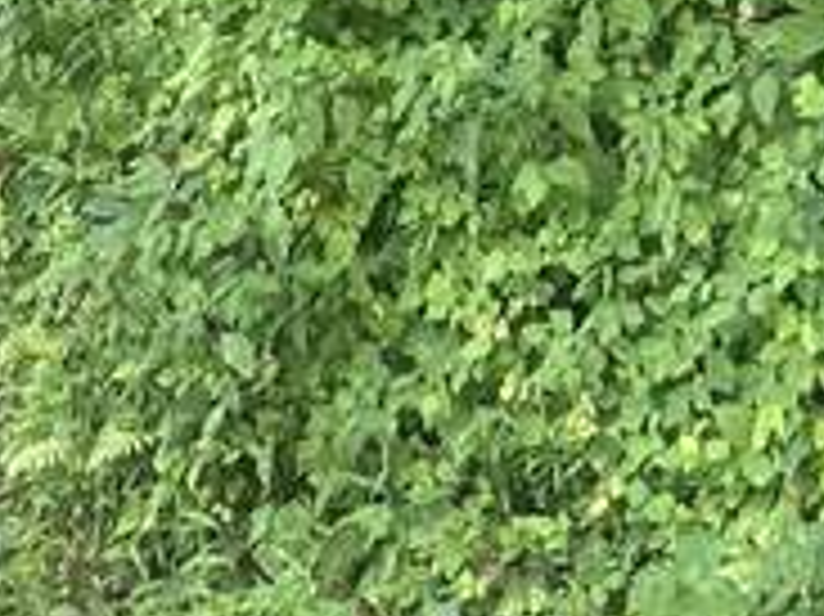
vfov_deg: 8.8
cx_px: -261
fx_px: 2997
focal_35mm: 126
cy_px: -1434
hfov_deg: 14.9
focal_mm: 6.86
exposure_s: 1/137
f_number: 1.78
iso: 80
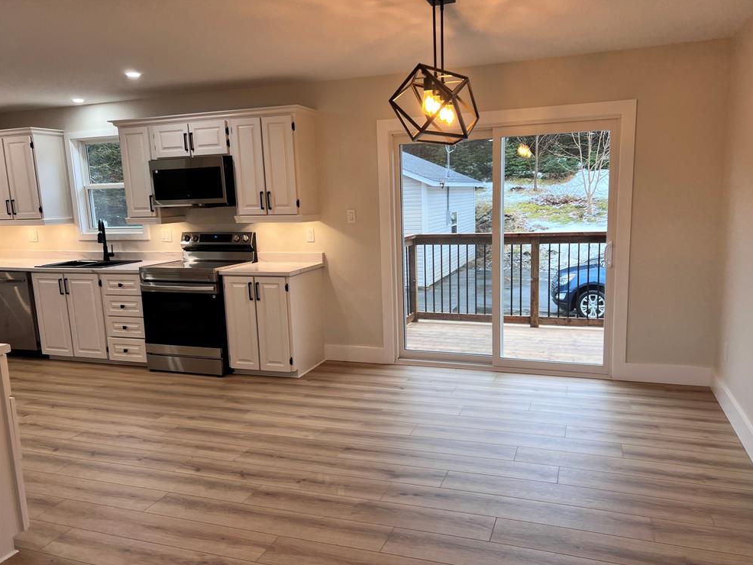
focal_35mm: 27
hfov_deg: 65.3
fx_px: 587
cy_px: 289
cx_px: 388
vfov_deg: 51.4
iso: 40
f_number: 1.5
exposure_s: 1/120
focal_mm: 5.7
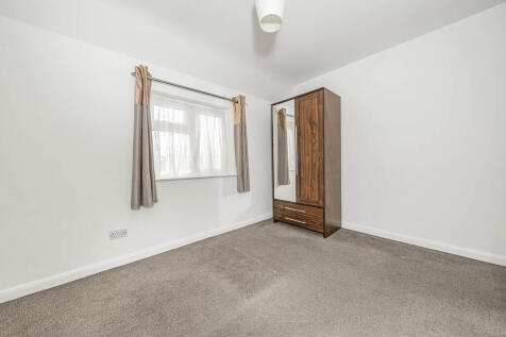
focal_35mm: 12
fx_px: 169
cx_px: 253
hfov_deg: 112.6
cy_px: 168
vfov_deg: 90.0
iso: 320
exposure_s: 1/250
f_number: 9
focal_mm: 12
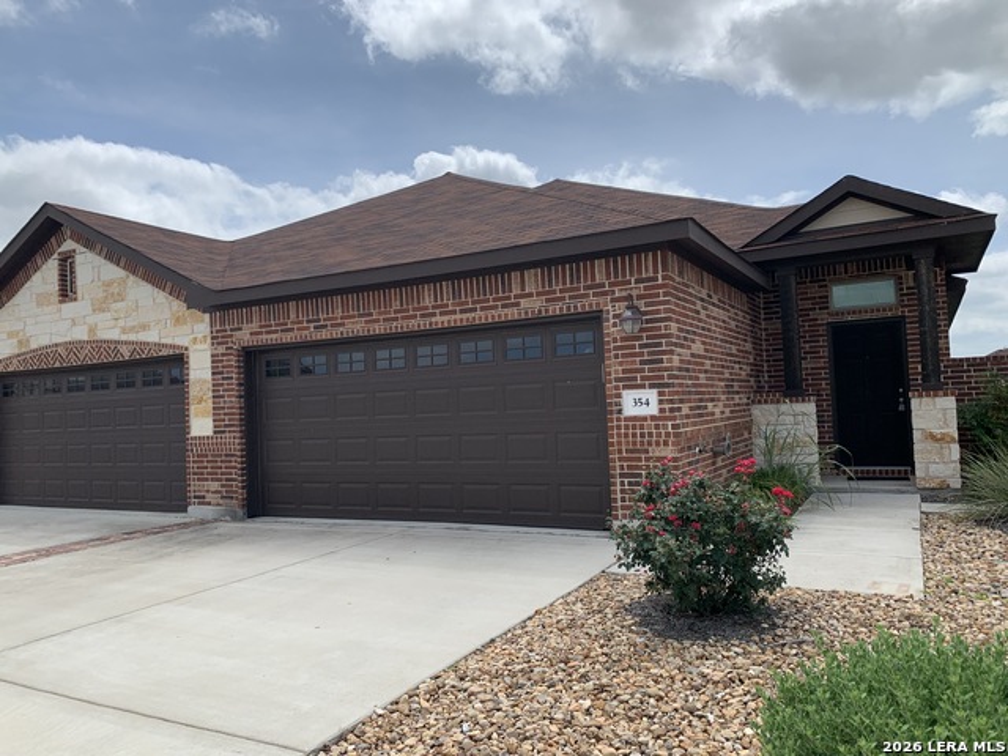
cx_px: 504
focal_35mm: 26
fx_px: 757
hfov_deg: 67.3
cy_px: 378
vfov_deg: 53.1
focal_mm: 4.25
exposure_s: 1/3401
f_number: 1.8
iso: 25
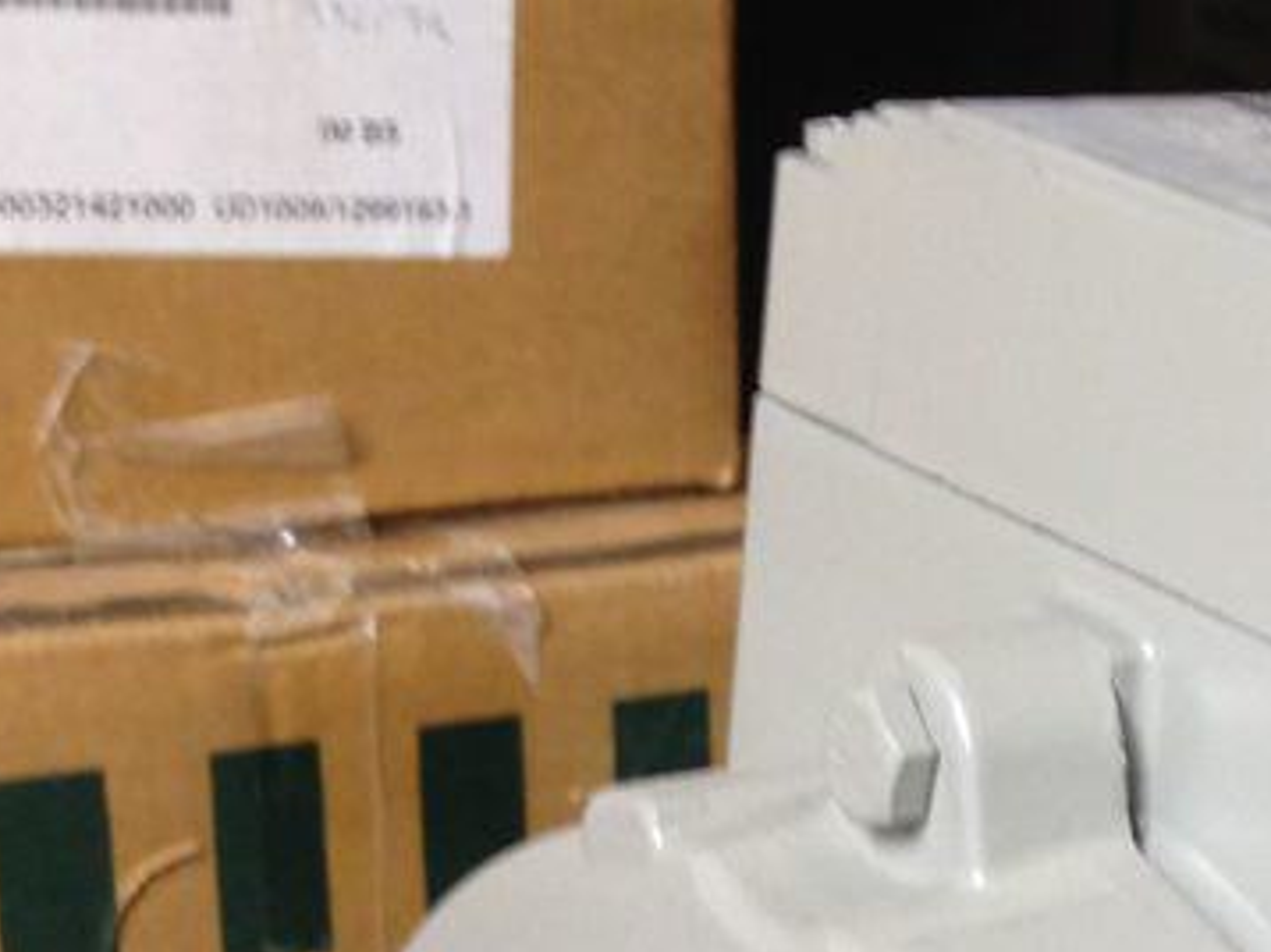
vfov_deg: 11.9
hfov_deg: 16.0
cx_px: 1591
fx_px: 4330
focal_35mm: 118
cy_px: 1531
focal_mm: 4.12
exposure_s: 1/20
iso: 64
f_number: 2.4
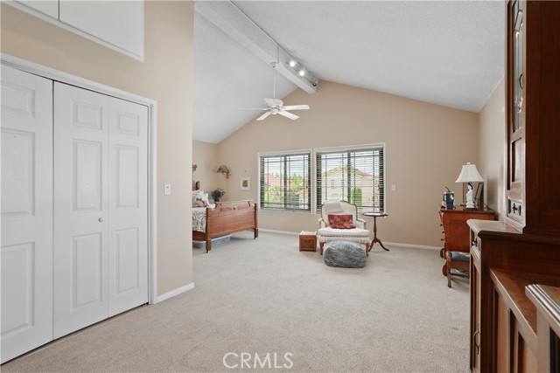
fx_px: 249
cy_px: 186
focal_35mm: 16
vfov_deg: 73.8
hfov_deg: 96.7
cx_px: 280
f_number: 7.1
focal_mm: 16
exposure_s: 1/15
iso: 1000
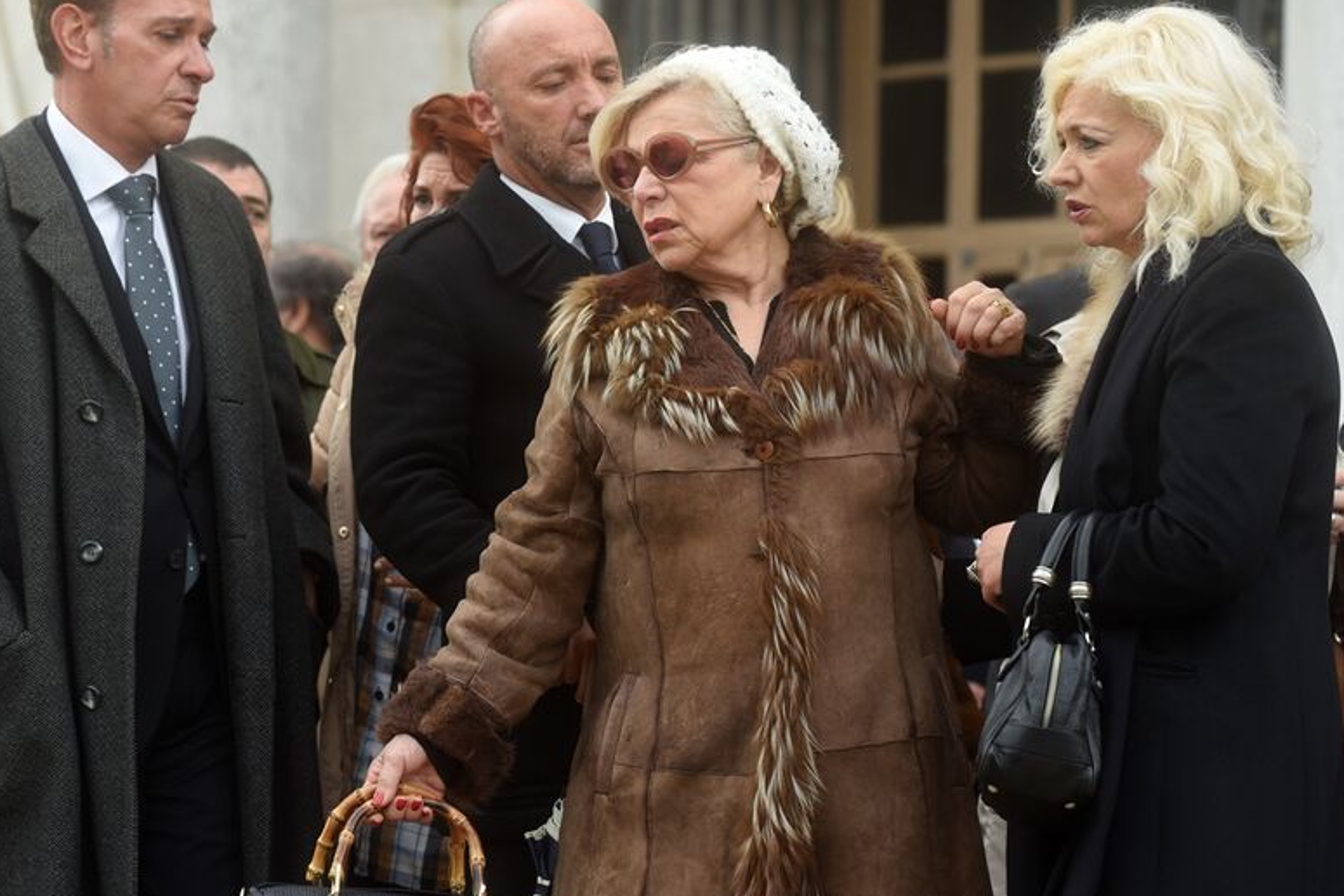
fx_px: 5376
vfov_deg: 9.5
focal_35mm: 144
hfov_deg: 14.3
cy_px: 452
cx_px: 656
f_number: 5.6
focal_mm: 140
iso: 800
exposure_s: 1/1000
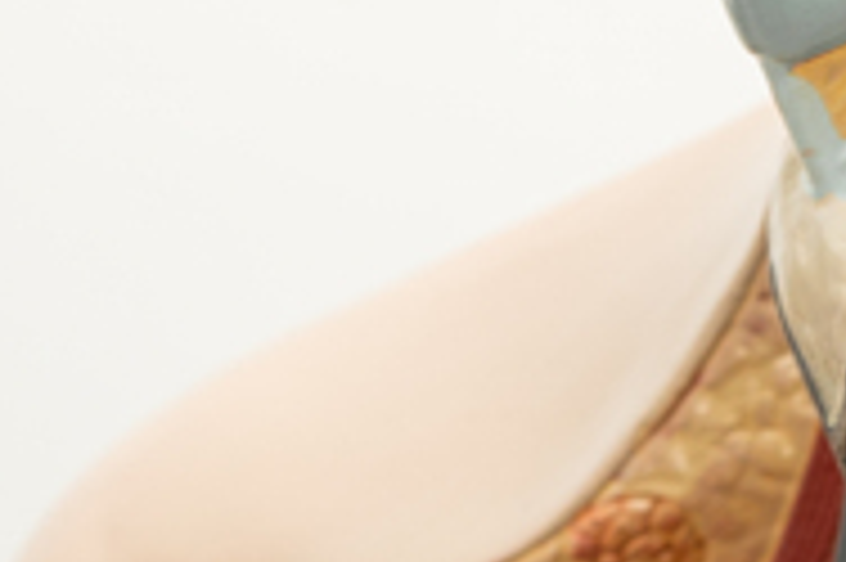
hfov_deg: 10.7
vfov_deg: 7.0
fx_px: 4484
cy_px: -429
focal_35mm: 191
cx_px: 878
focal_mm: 35
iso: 250
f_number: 8
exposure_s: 1/8
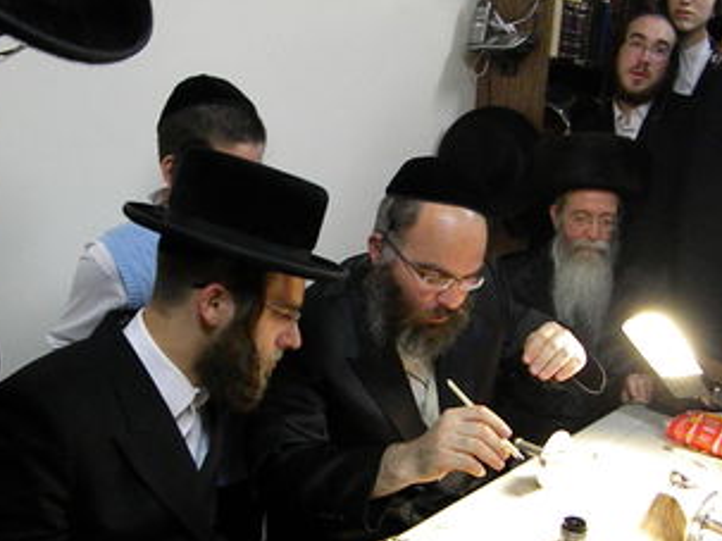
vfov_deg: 38.3
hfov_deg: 50.1
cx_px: 400
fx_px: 771
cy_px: 353
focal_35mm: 37
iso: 1205
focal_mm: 5
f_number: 3.5
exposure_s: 1/70
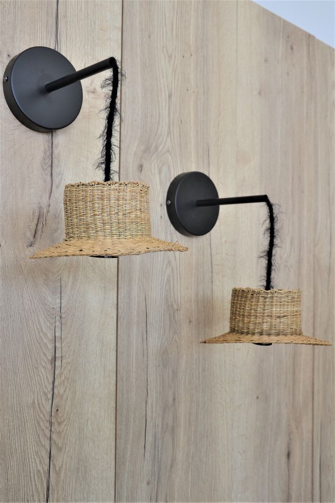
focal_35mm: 33
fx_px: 461
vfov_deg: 57.2
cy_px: 252
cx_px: 168
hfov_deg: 39.9
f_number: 5.6
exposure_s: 1/125
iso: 280
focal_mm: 22
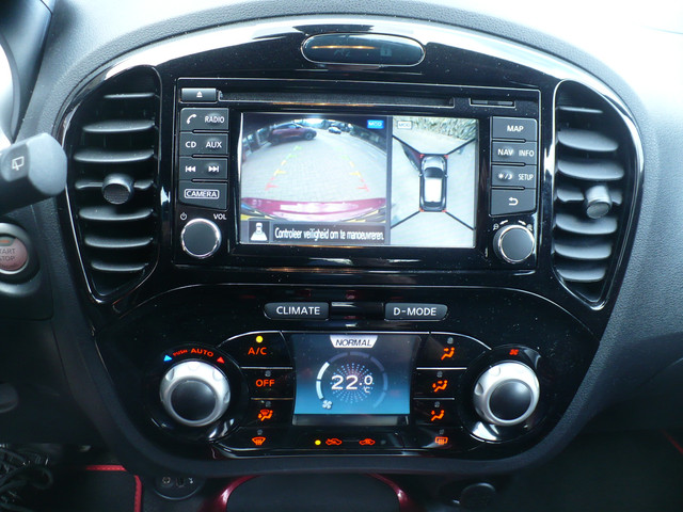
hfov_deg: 50.1
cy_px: 256
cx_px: 342
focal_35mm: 37
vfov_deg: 38.7
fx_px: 730
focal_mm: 6.1
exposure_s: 1/30
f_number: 2.8
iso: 160
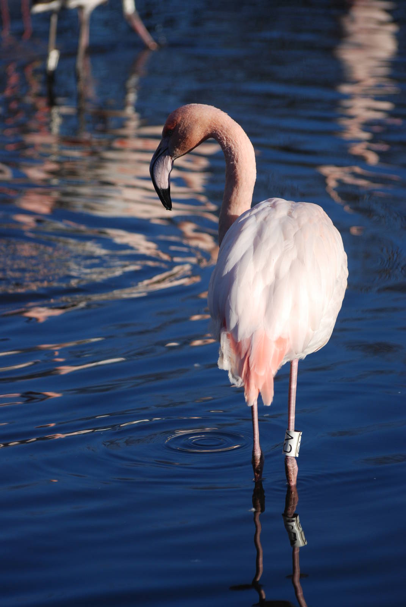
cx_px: 203
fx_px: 3795
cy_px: 304
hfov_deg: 6.1
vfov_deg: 9.1
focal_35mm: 225
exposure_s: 1/1000
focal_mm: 150
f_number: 4.5
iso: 200
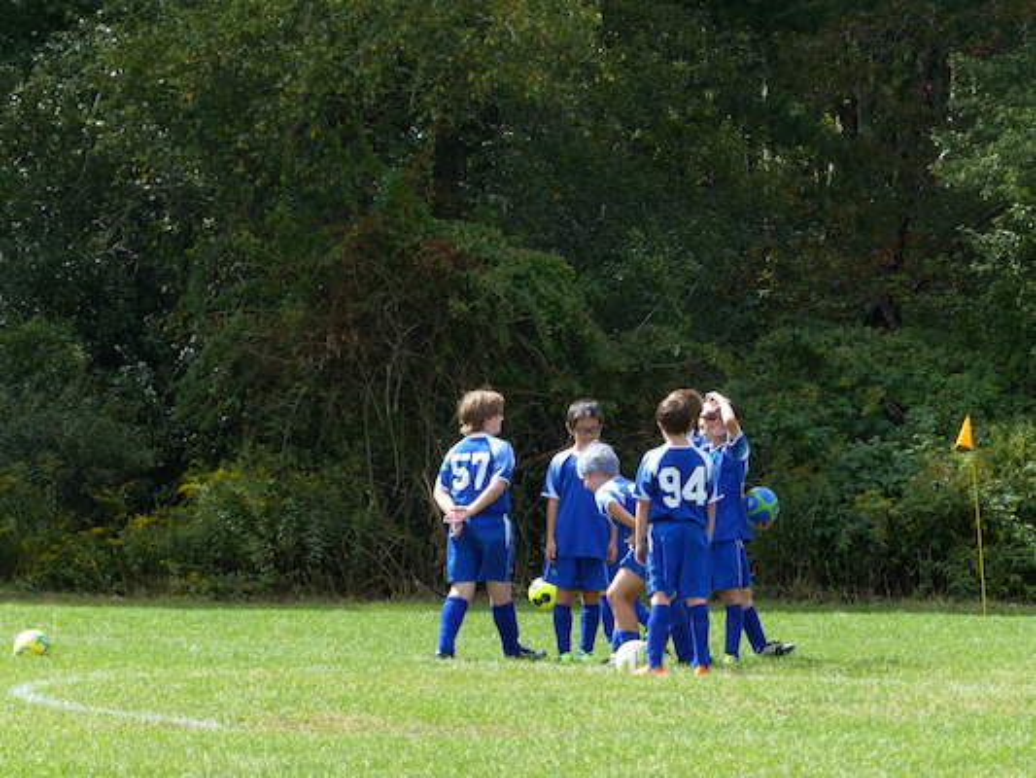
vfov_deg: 6.2
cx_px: 518
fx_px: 7184
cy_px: 389
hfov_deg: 8.2
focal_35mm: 240
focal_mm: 43.3
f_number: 4
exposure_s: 1/500
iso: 100
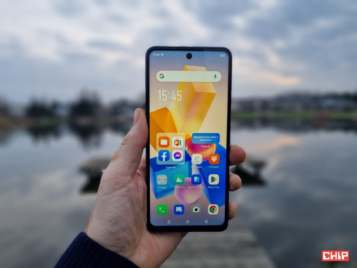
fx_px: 268
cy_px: 134
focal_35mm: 26
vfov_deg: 53.1
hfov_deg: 67.3
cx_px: 178
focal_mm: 5.4
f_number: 1.8
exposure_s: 1/141
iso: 50
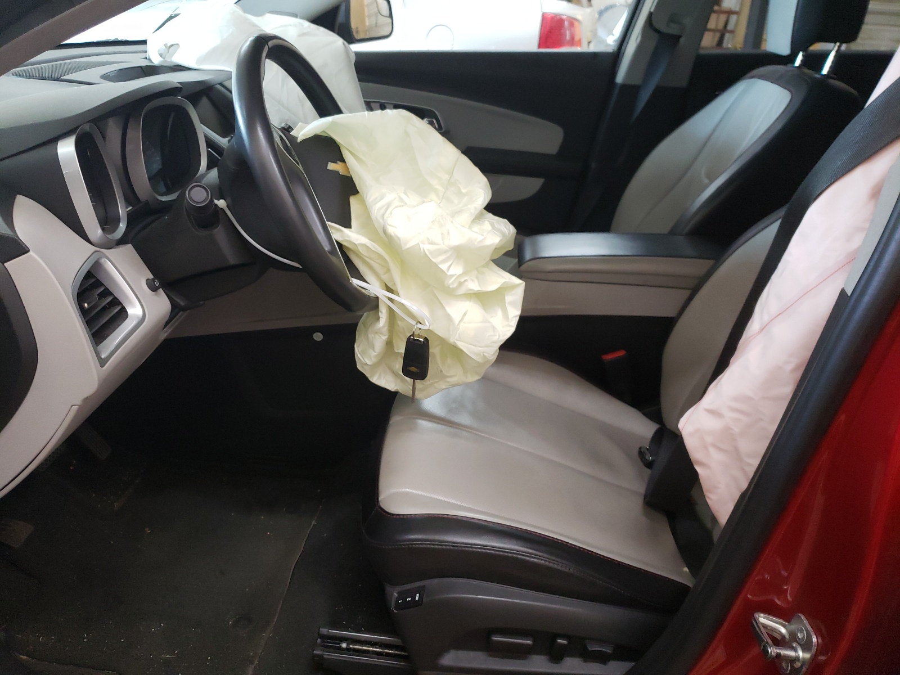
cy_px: 338
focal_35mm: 26
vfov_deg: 53.1
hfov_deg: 67.3
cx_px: 450
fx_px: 676
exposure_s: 1/40
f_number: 1.5
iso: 289
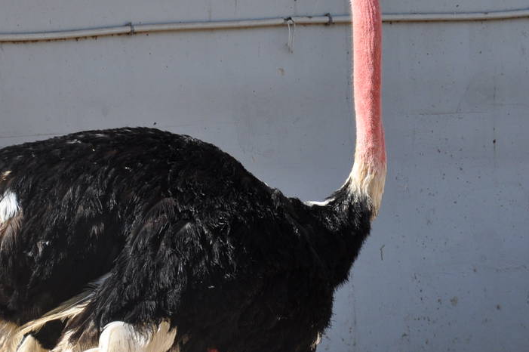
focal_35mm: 308
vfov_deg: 4.5
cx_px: 155
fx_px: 4522
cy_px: 184
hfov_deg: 6.7
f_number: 5.6
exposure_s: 1/500
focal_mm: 90
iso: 360
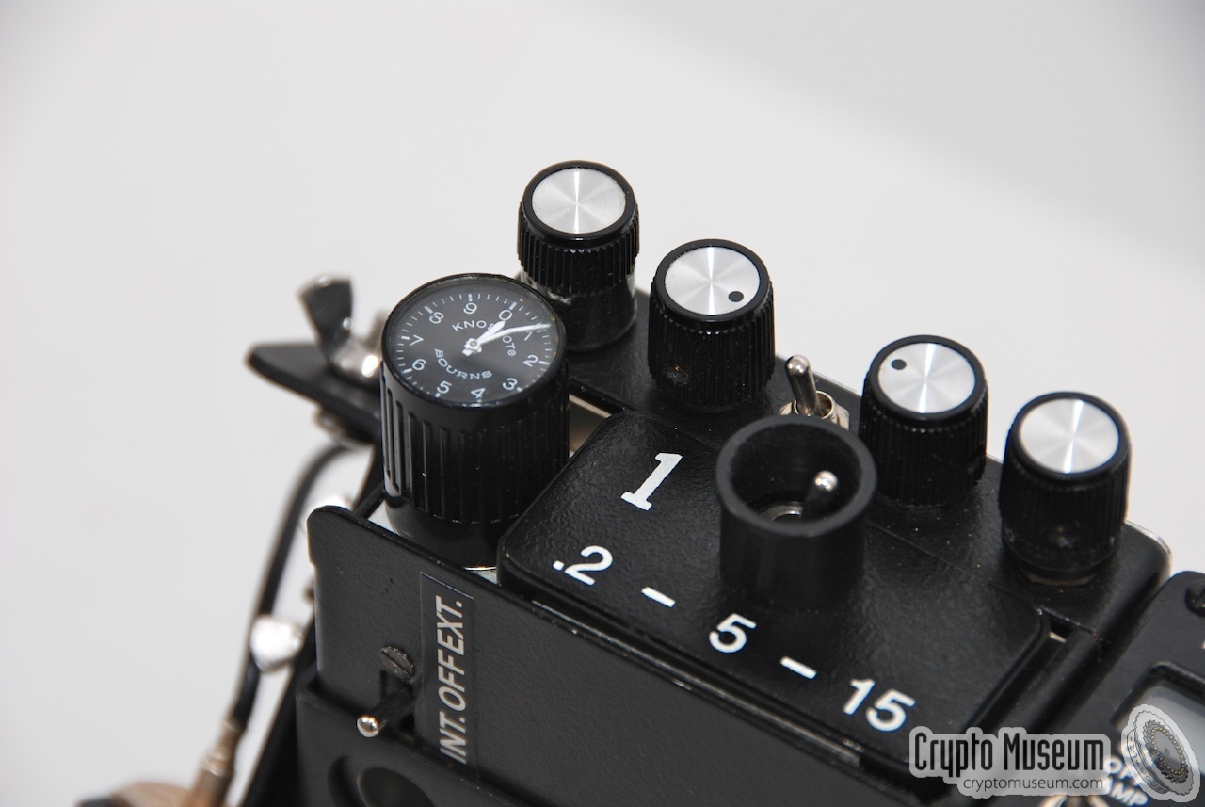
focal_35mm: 300
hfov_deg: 6.9
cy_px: 404
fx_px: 10054
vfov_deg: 4.6
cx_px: 602
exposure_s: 1/60
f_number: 8
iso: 200
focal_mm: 200
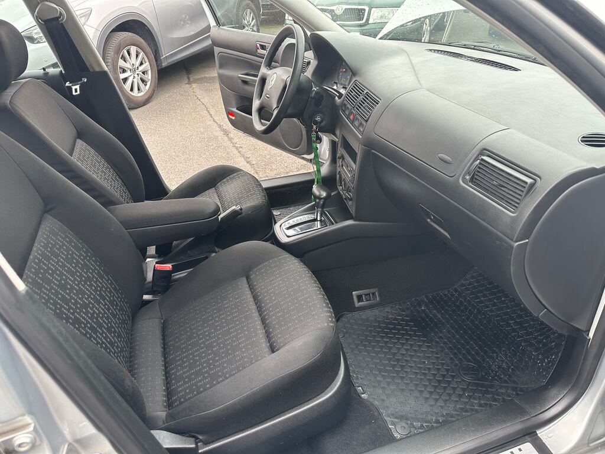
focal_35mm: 24
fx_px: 419
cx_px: 302
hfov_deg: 71.6
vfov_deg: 56.8
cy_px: 227
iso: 125
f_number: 1.78
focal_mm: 6.86
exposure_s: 1/146
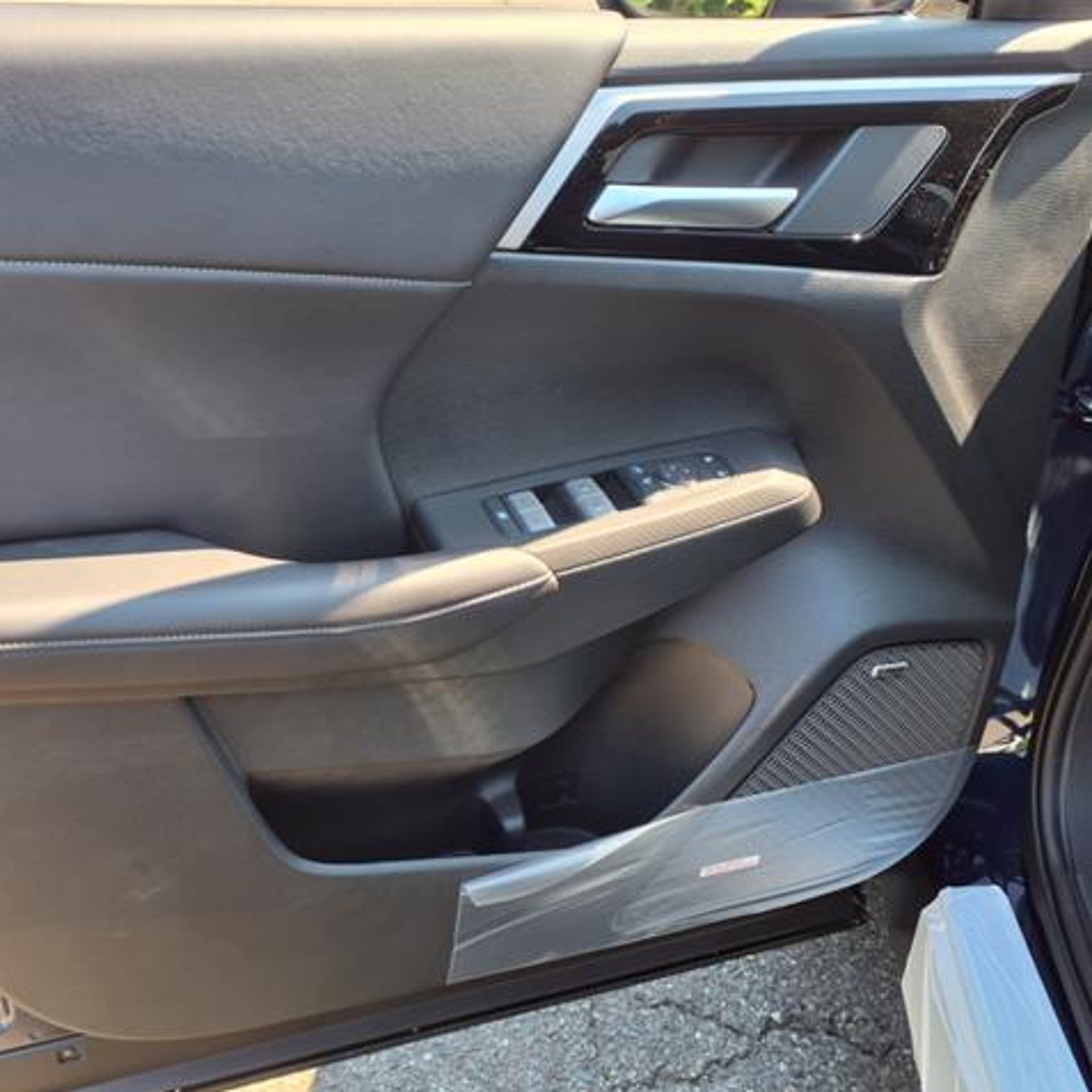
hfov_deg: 50.2
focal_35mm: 32
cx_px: 362
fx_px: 1142
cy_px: 547
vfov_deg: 51.1
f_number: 1.9
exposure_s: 1/120
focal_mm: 3.58
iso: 40
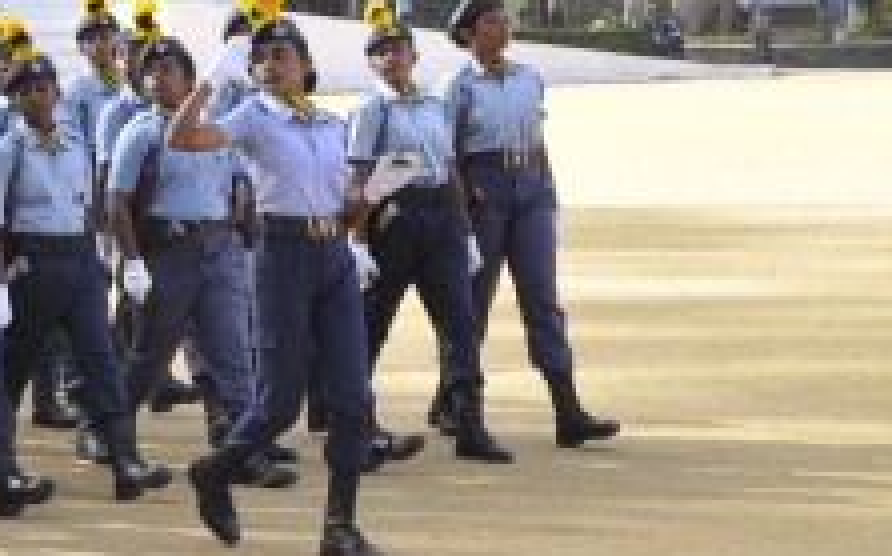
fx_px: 3789
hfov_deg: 13.1
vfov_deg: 8.4
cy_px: 88
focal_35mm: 156
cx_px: -168
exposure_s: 1/100
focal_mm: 38
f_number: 9
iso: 200
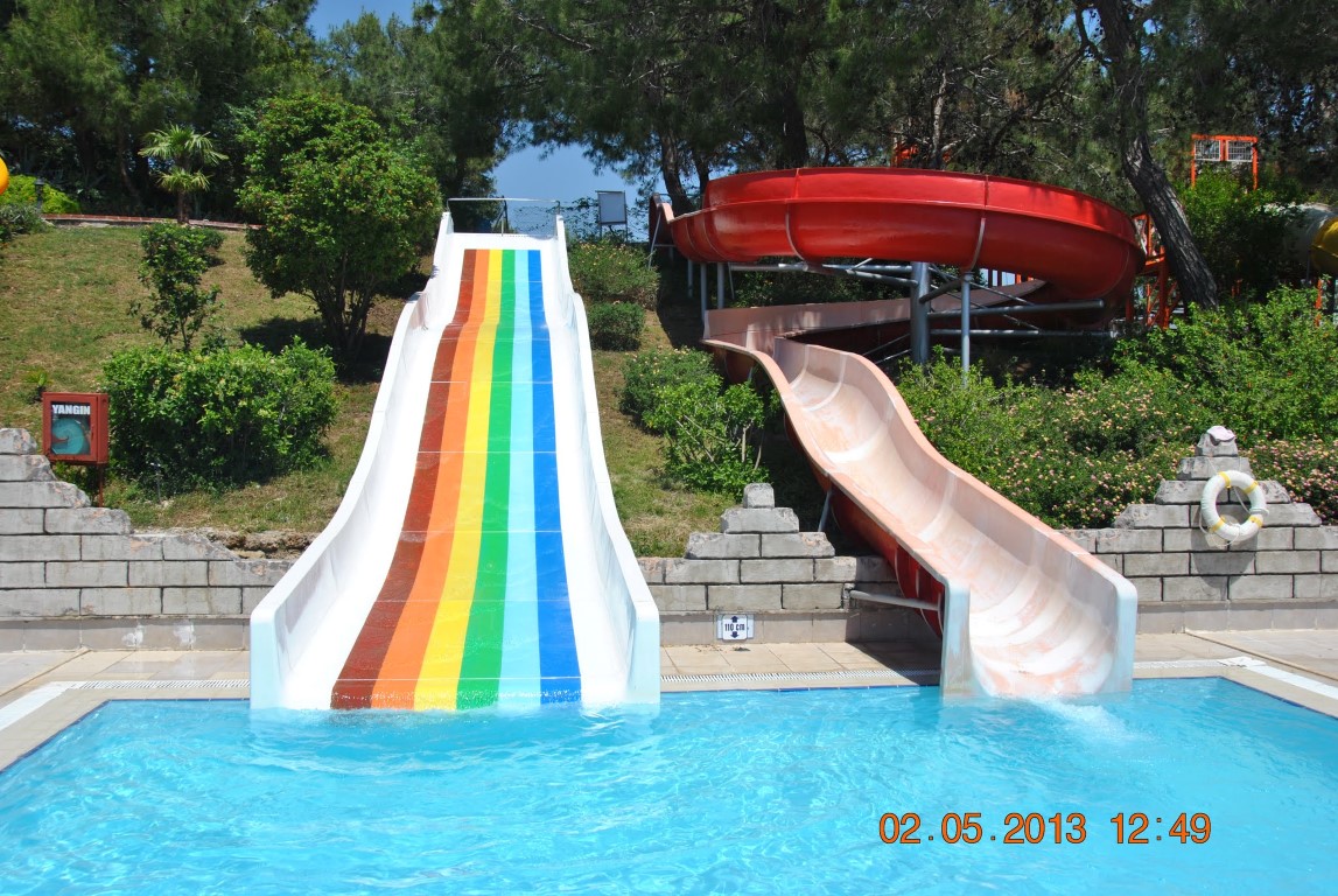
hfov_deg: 57.2
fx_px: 1228
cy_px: 448
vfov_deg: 40.1
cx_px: 669
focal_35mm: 33
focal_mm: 22
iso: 100
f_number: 9
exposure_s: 1/320
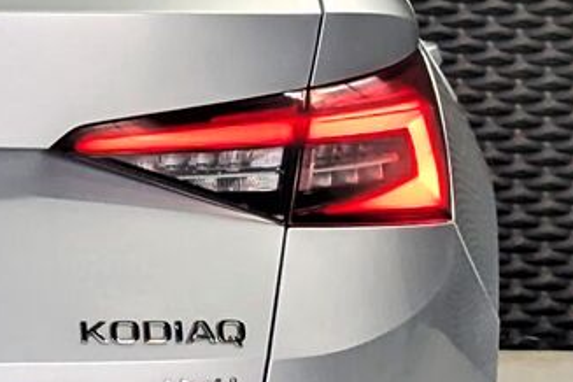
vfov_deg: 4.7
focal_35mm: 294
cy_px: 70
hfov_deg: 6.9
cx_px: -300
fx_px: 4679
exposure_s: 1/167
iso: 42
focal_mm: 6.81
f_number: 1.85
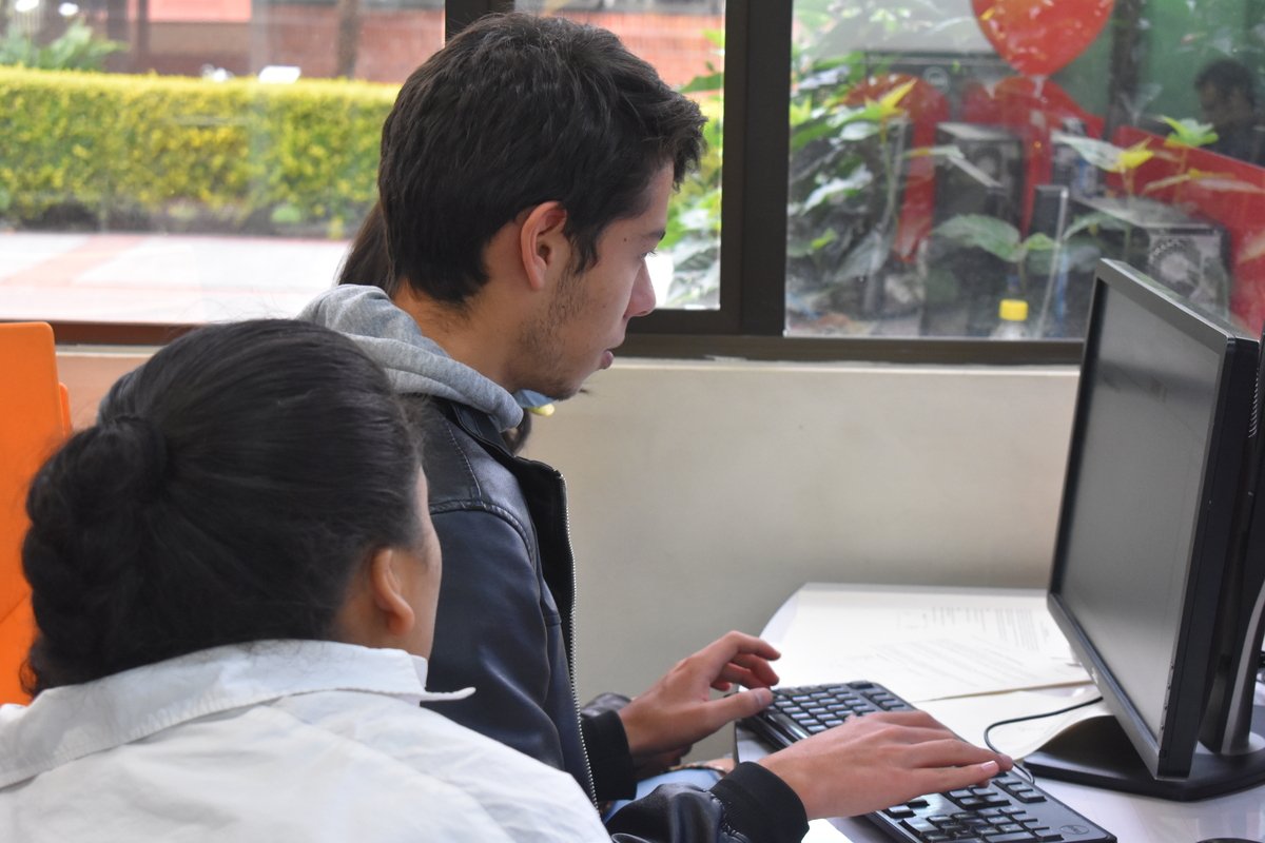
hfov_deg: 27.0
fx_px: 2635
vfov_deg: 18.2
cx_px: 632
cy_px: 422
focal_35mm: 75
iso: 1800
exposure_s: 1/60
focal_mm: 50
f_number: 5.6
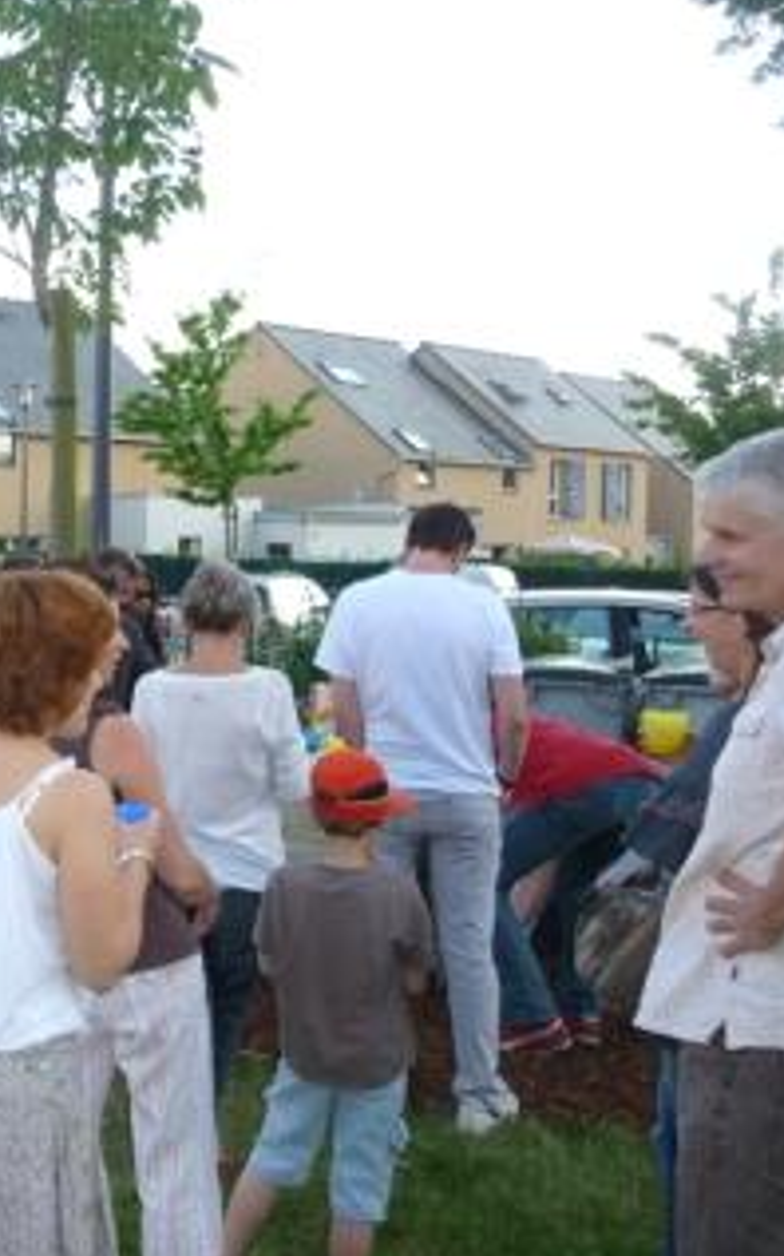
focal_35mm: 42
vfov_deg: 47.2
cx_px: -87
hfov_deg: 27.8
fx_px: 1436
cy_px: 606
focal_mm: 4.7
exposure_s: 1/160
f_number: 3.3
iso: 100
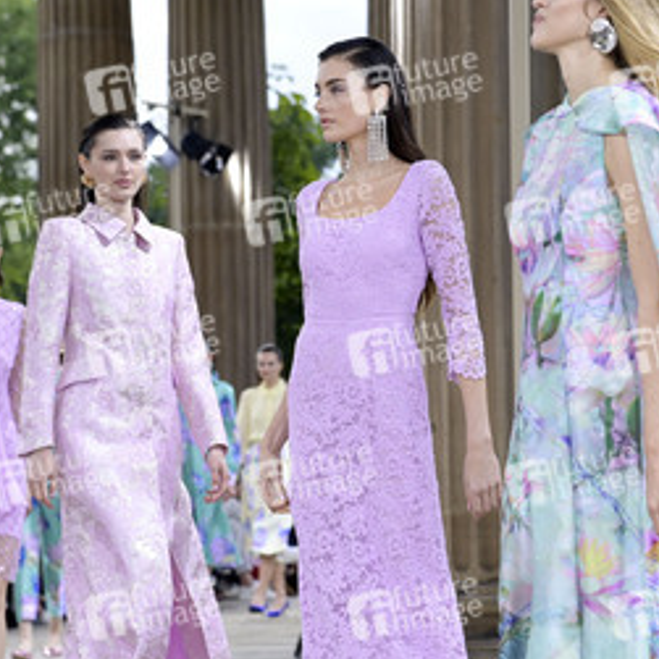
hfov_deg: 10.9
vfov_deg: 10.9
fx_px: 3446
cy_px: 281
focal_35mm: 160
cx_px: 345
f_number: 5.6
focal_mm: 105
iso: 1600
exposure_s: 1/640
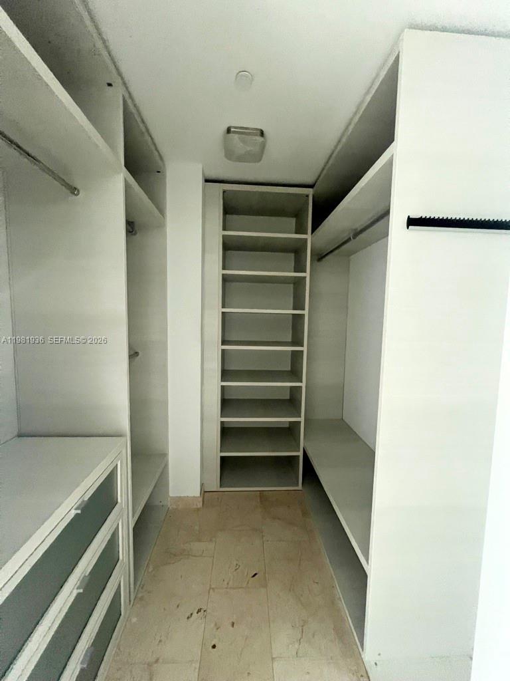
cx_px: 255
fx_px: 255
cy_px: 340
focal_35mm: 13
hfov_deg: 89.9
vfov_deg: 106.2
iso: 640
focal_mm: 1.57
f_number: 1.8
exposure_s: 1/60
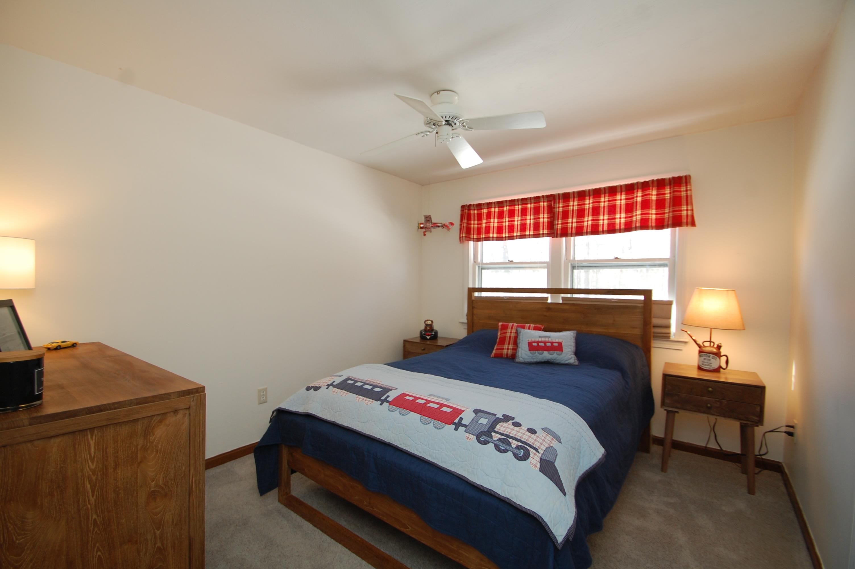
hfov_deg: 100.4
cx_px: 428
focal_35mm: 15
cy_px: 284
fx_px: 356
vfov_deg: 77.2
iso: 400
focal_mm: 10
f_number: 4
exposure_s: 1/60
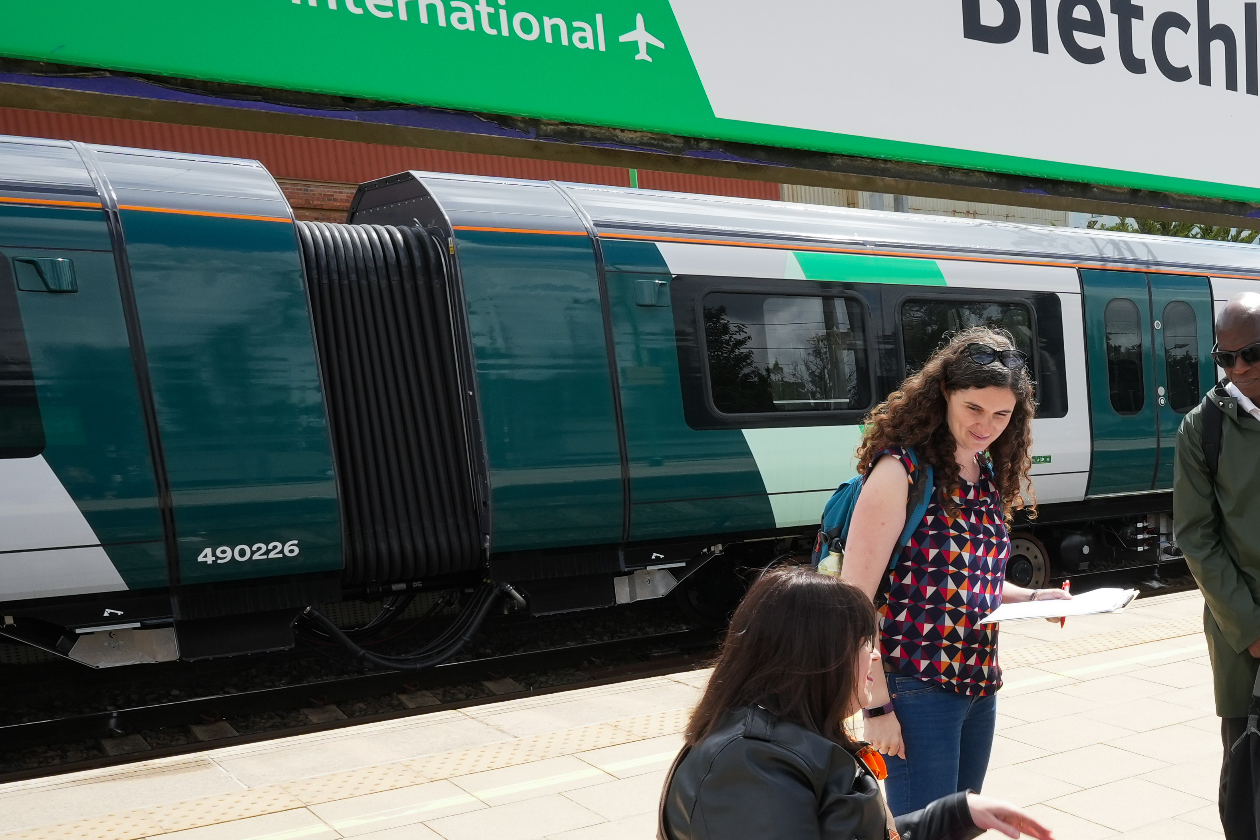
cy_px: 667
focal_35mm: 41
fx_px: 1439
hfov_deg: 40.8
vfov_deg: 31.7
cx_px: 1284
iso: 400
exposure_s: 1/200
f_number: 13
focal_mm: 18.5
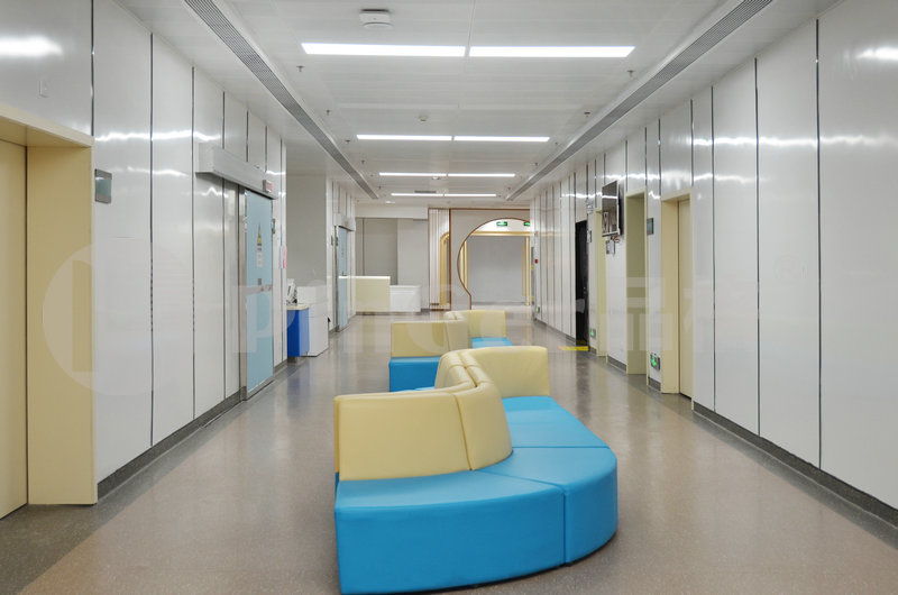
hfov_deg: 49.6
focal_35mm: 39
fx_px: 971
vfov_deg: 34.1
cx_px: 449
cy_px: 298
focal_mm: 26
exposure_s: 1/60
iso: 400
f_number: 4
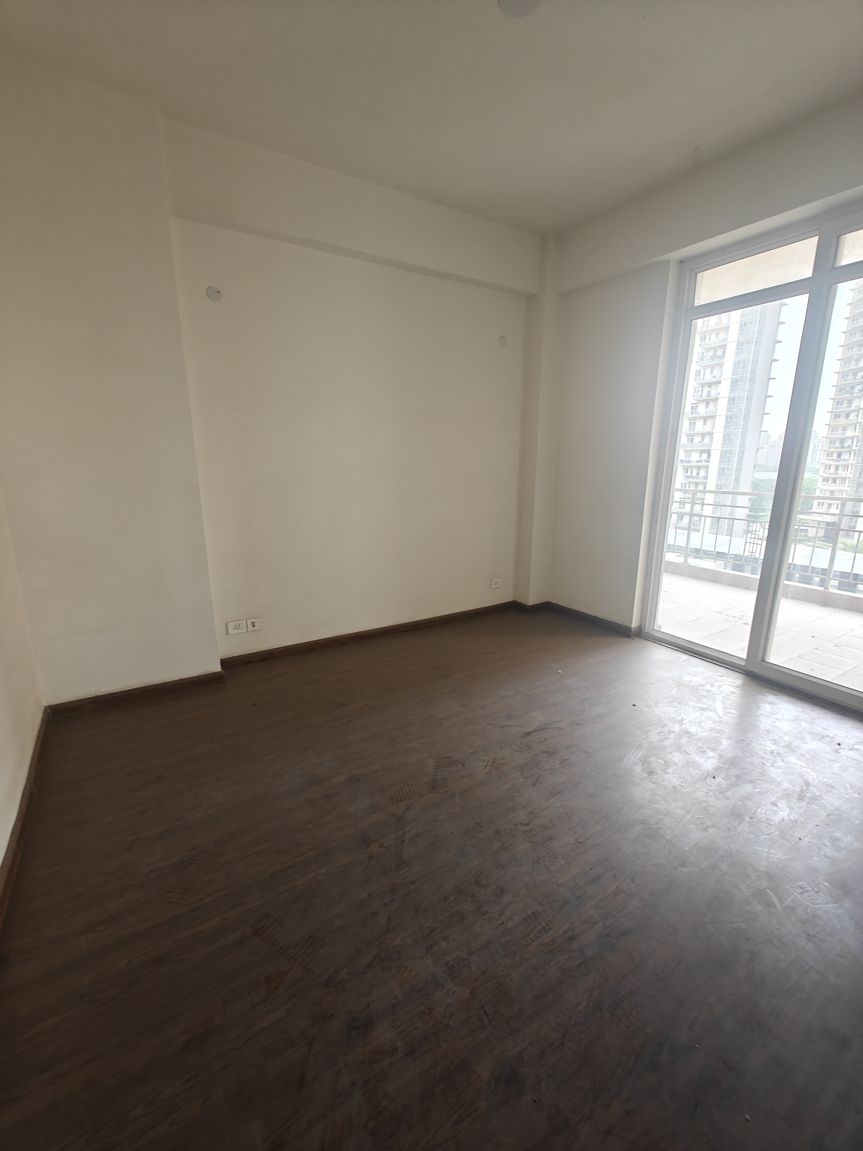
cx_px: 432
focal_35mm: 14
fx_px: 465
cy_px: 576
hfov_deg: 85.7
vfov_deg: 102.1
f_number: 2.2
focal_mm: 2.62
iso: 80
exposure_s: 1/50
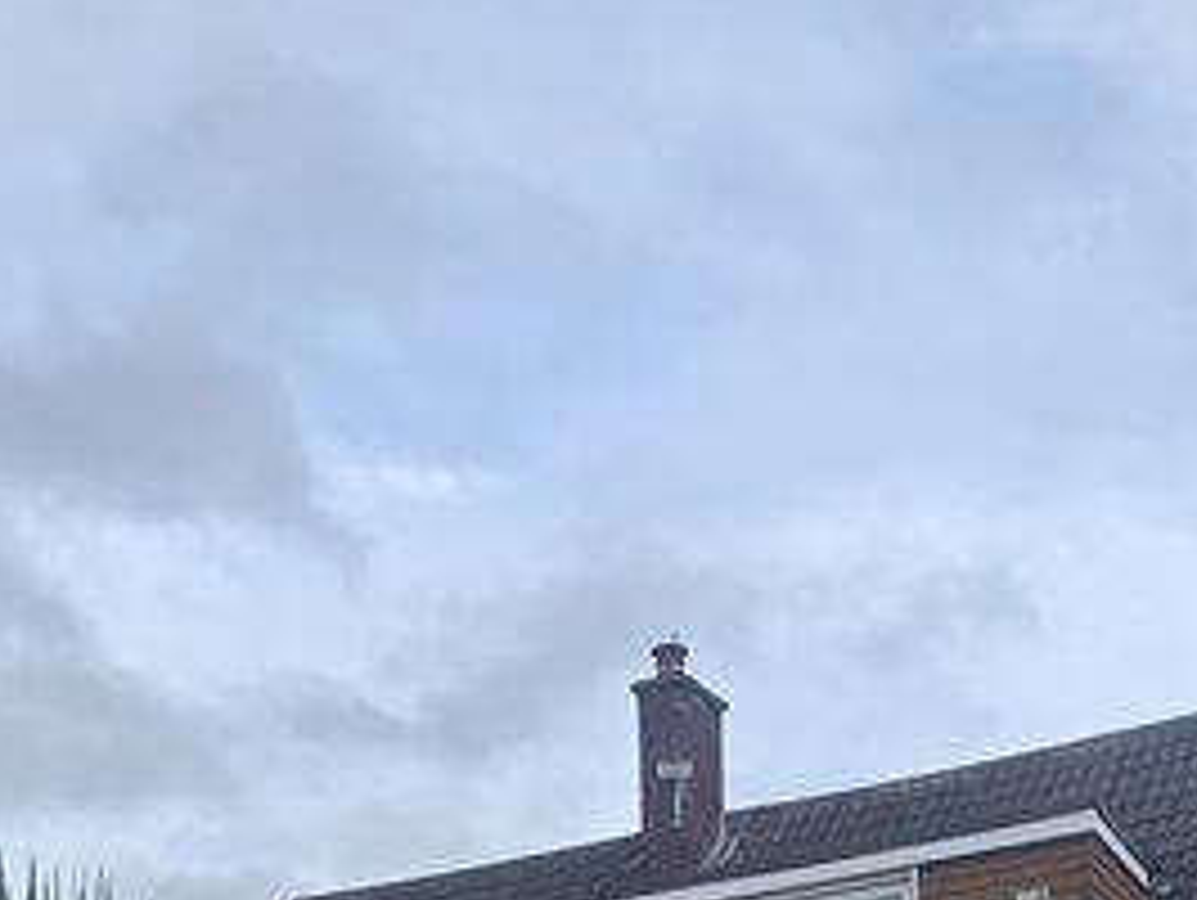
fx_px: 1731
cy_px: 1274
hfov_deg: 37.8
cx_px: 770
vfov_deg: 24.2
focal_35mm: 50
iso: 40
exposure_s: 1/338
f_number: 1.9
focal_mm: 2.2
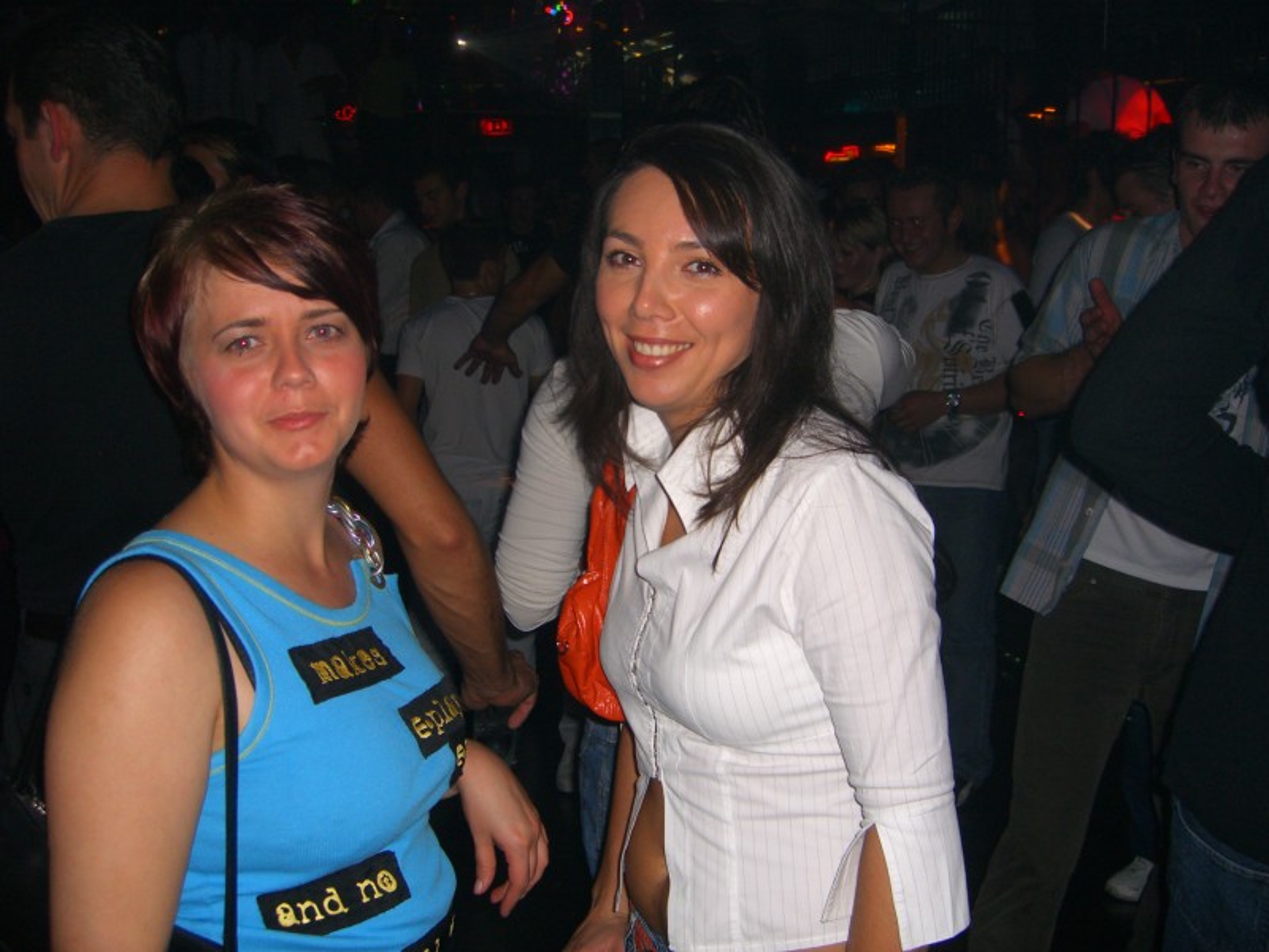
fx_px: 1393
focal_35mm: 38
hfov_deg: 49.0
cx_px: 634
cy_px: 476
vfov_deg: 37.7
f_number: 2.8
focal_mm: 7.9
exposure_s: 1/60
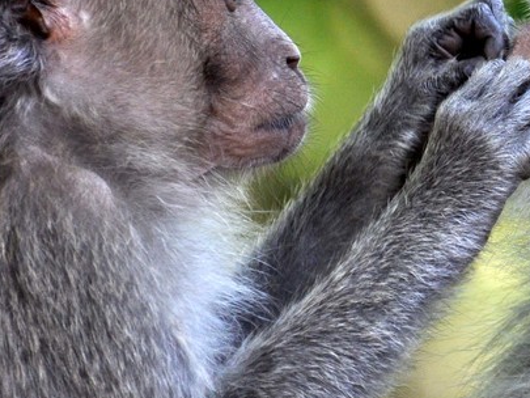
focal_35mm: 1081
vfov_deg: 1.4
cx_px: 504
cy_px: 67
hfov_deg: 1.8
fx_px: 16556
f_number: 5.6
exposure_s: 1/250
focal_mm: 260
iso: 640
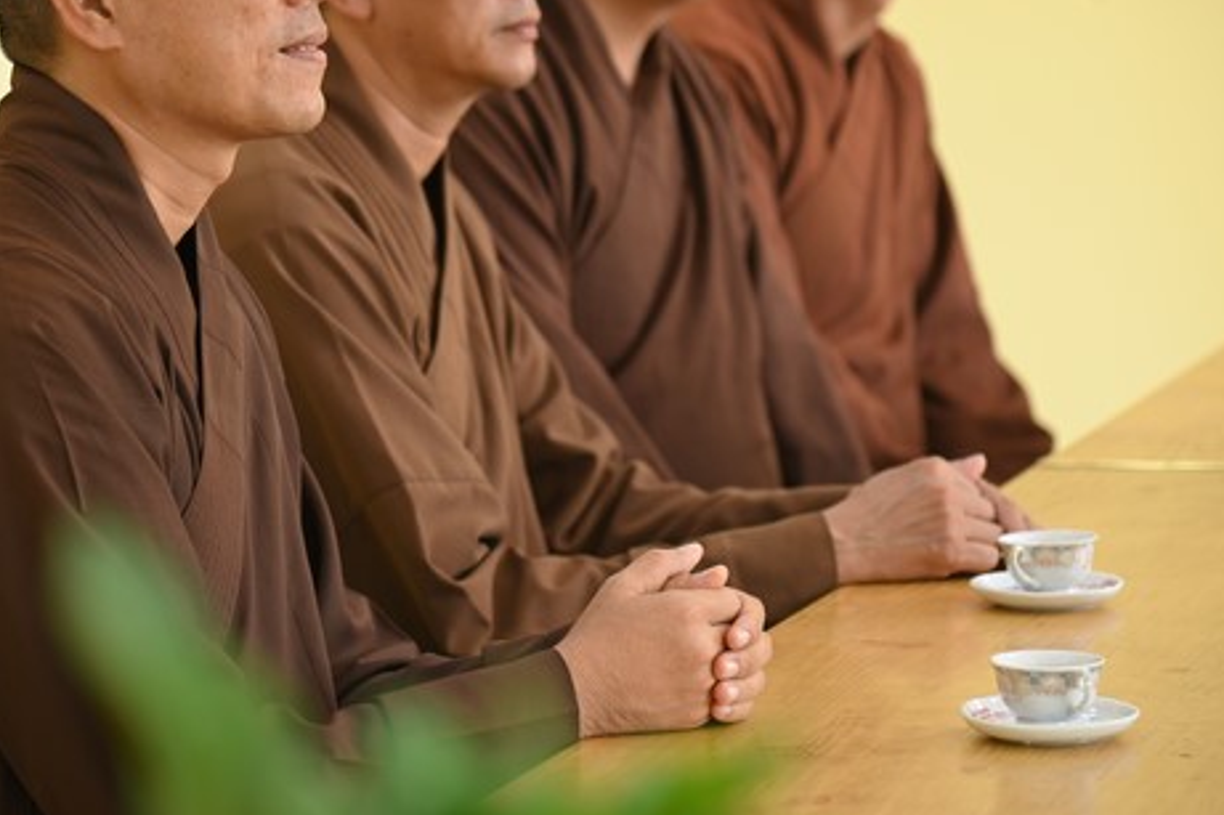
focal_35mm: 169
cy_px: 292
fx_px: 5744
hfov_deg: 12.2
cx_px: 491
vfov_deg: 8.1
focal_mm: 120
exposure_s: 1/25
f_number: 4
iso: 180
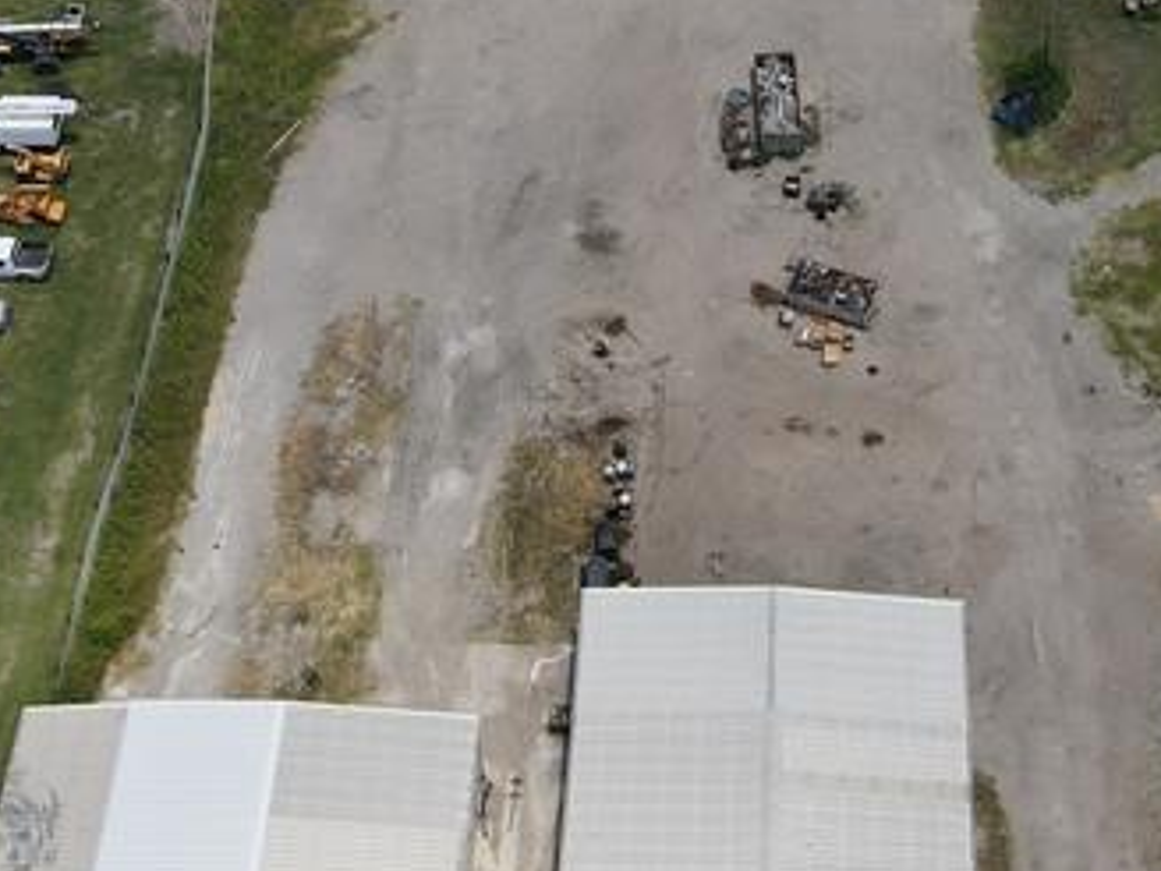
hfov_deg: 25.9
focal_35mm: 75
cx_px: 694
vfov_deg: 17.8
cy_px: -386
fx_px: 2515
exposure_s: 1/640
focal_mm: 4.5
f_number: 2.8
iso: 100
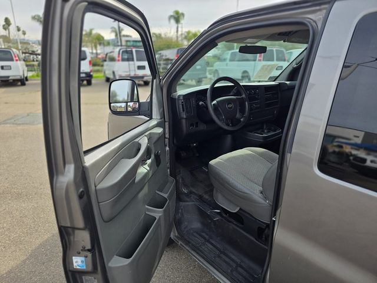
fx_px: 250
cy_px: 142
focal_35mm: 23
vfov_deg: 58.9
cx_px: 188
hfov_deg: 73.9
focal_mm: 6.3
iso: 80
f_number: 1.7
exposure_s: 1/2180
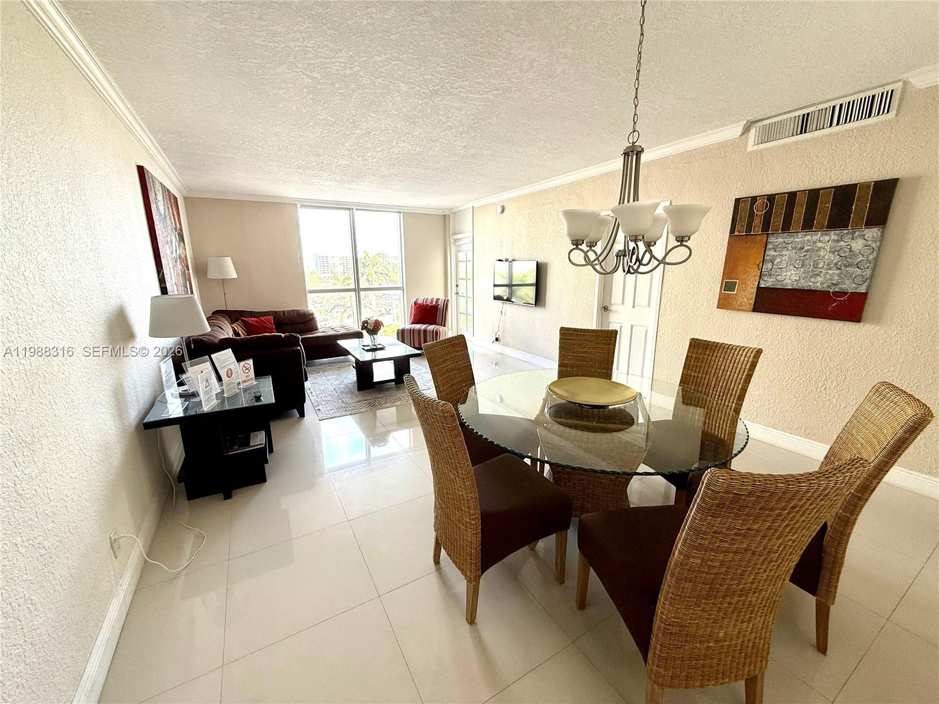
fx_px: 380
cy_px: 352
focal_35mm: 14
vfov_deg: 85.7
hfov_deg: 102.1
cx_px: 470
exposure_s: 1/125
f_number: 2.2
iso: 64
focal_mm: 2.22
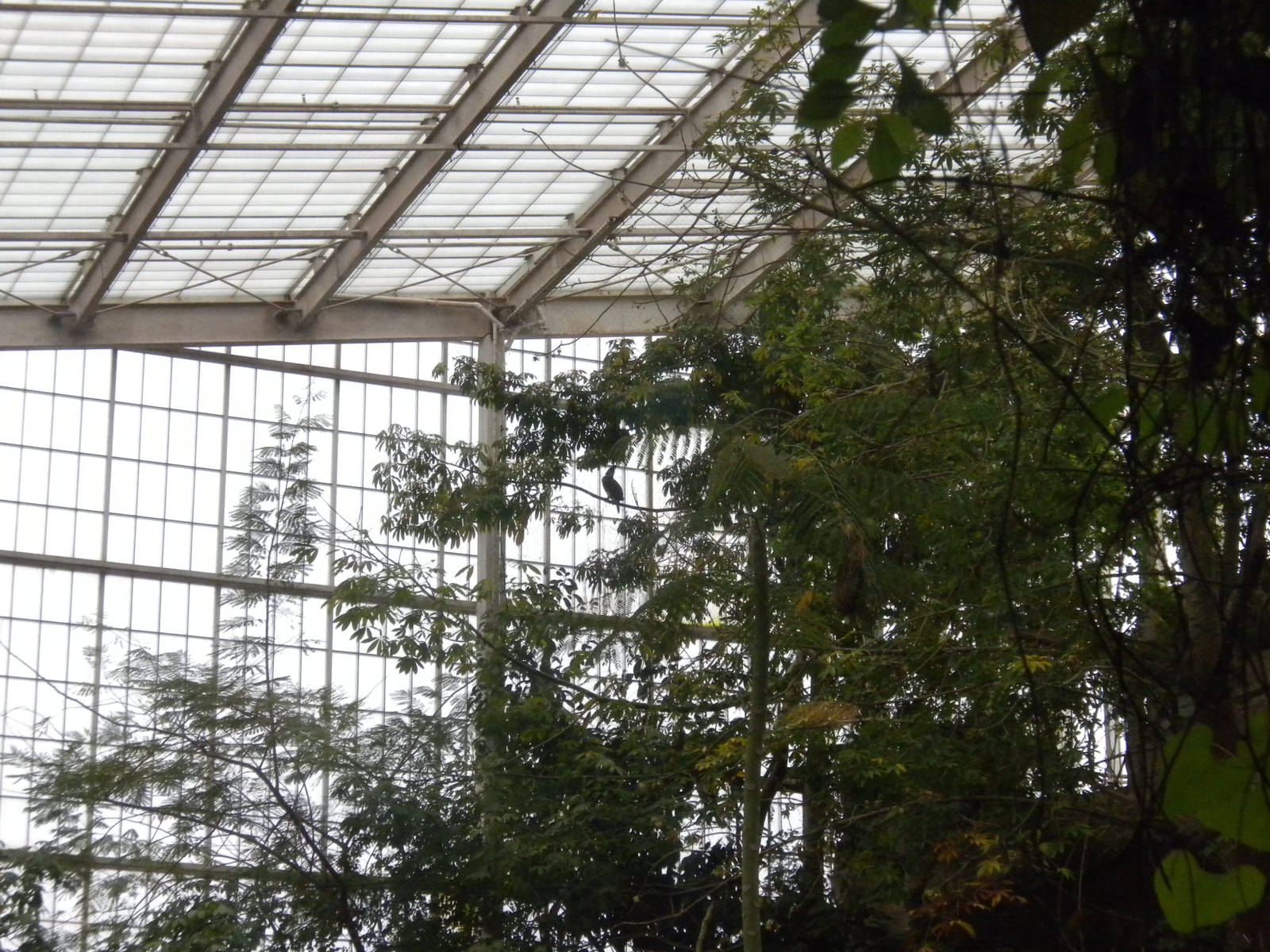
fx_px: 3119
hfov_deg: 23.0
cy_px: 476
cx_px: 635
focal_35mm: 85
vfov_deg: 17.4
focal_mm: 15
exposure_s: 1/480
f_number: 5.1
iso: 400
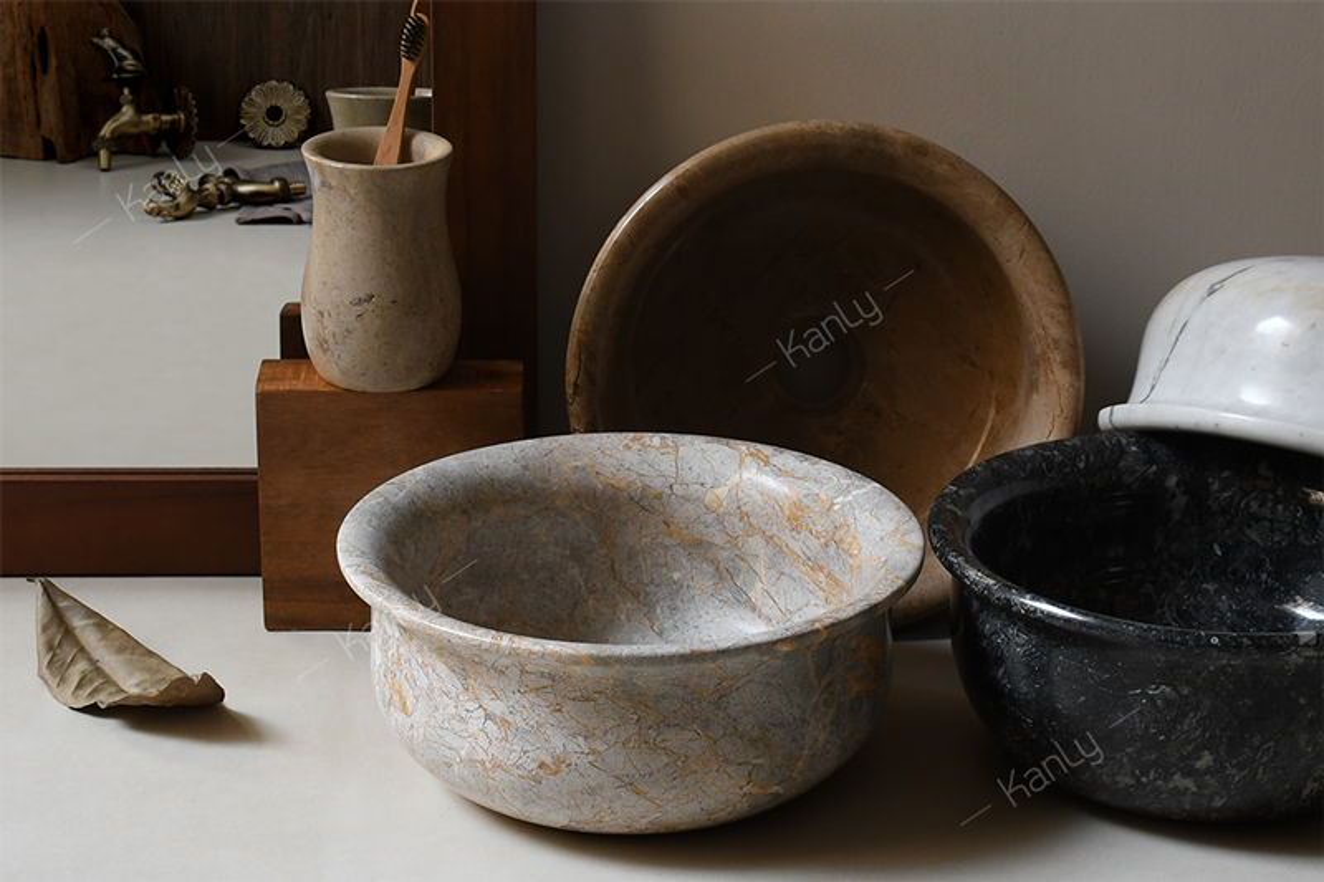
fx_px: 1581
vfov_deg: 31.2
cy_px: 441
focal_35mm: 43
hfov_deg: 45.4
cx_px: 662
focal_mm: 29
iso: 400
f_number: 6.3
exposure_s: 1/30
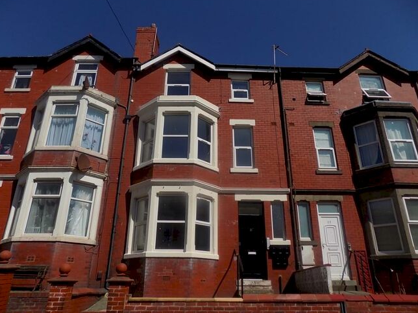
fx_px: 302
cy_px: 150
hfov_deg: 69.4
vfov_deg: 54.9
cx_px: 212
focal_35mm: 25
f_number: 9.9
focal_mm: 4
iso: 80
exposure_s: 1/250
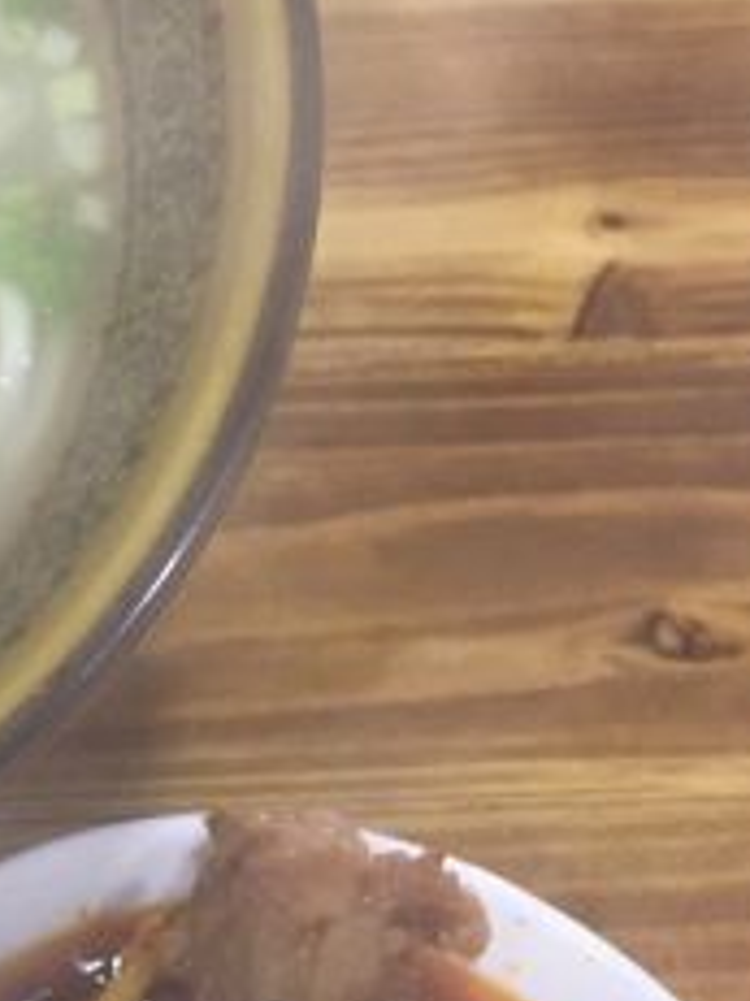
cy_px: 576
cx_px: -336
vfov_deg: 22.2
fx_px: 2545
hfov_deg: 15.6
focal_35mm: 88
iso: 40
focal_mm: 4.15
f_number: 2.2
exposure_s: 1/17
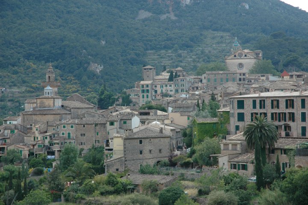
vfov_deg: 13.0
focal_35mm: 105
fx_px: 898
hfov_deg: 19.5
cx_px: 154
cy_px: 102
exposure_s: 1/200
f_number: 7.1
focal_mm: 70
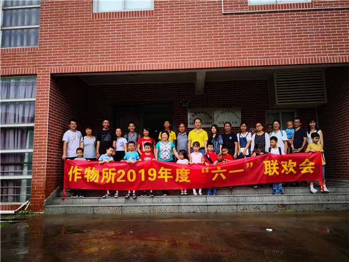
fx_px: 272
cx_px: 174
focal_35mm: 27
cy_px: 131
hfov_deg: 65.3
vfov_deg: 51.4
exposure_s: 1/631
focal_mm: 3.95
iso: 50
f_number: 1.6
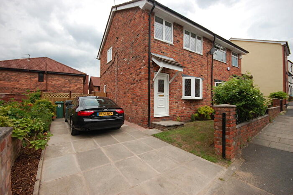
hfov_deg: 100.4
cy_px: 98
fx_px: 122
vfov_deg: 77.3
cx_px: 146
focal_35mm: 15
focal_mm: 10
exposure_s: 1/250
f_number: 8
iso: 220
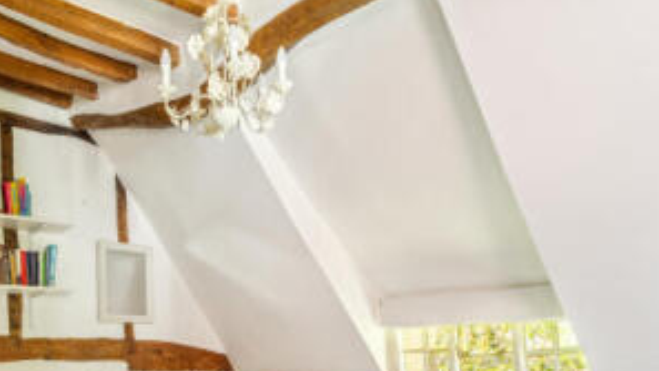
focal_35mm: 37
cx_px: 258
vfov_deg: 30.1
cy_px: 357
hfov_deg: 53.6
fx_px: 646
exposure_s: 1/20
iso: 640
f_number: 6.3
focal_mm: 16
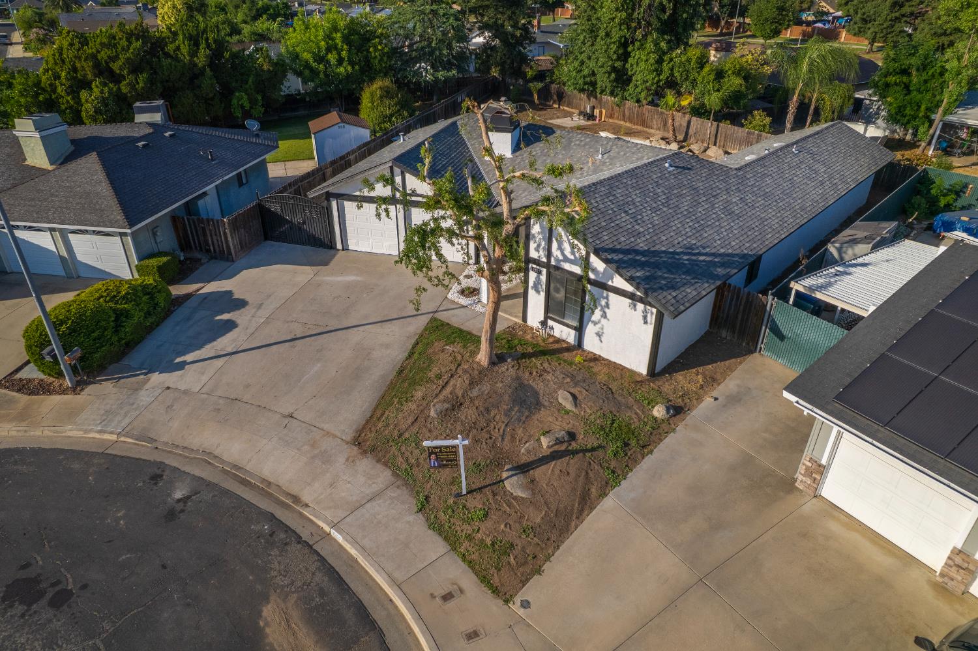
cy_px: 326
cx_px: 489
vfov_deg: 57.2
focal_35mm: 22
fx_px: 597
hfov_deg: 78.6
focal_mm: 8.38
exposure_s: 1/80
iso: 100
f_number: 2.8
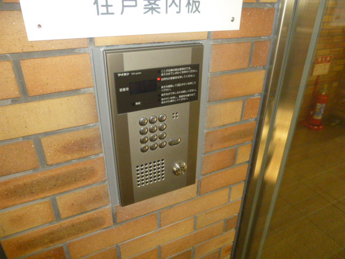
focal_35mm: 25
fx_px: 249
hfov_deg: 69.4
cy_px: 130
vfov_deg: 54.9
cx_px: 172
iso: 800
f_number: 3.1
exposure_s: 1/60
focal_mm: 4.5
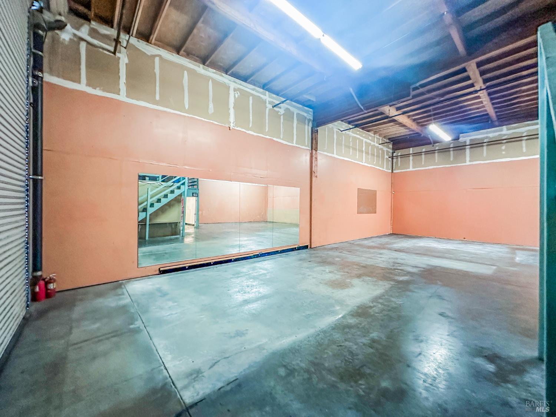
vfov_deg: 85.7
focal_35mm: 14
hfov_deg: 102.1
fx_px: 225
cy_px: 208
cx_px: 278
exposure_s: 1/60
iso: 640
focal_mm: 2.22
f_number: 2.2
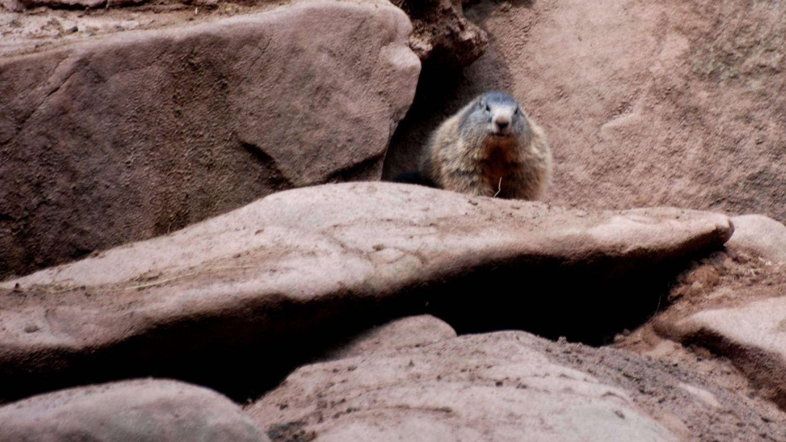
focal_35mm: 473
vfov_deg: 2.6
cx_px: 393
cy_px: 186
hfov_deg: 4.6
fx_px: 9857
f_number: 5.6
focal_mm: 300
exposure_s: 1/400
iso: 400
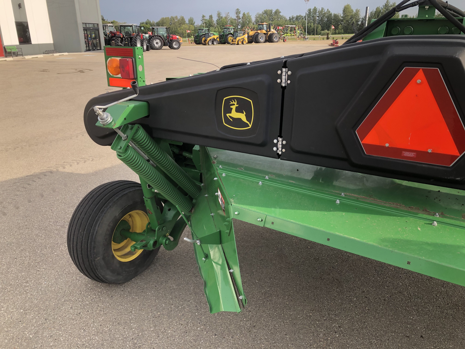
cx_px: 232
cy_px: 174
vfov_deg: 49.7
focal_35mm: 28
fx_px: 376
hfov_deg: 63.4
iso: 20
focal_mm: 3.99
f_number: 1.8
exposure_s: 1/425
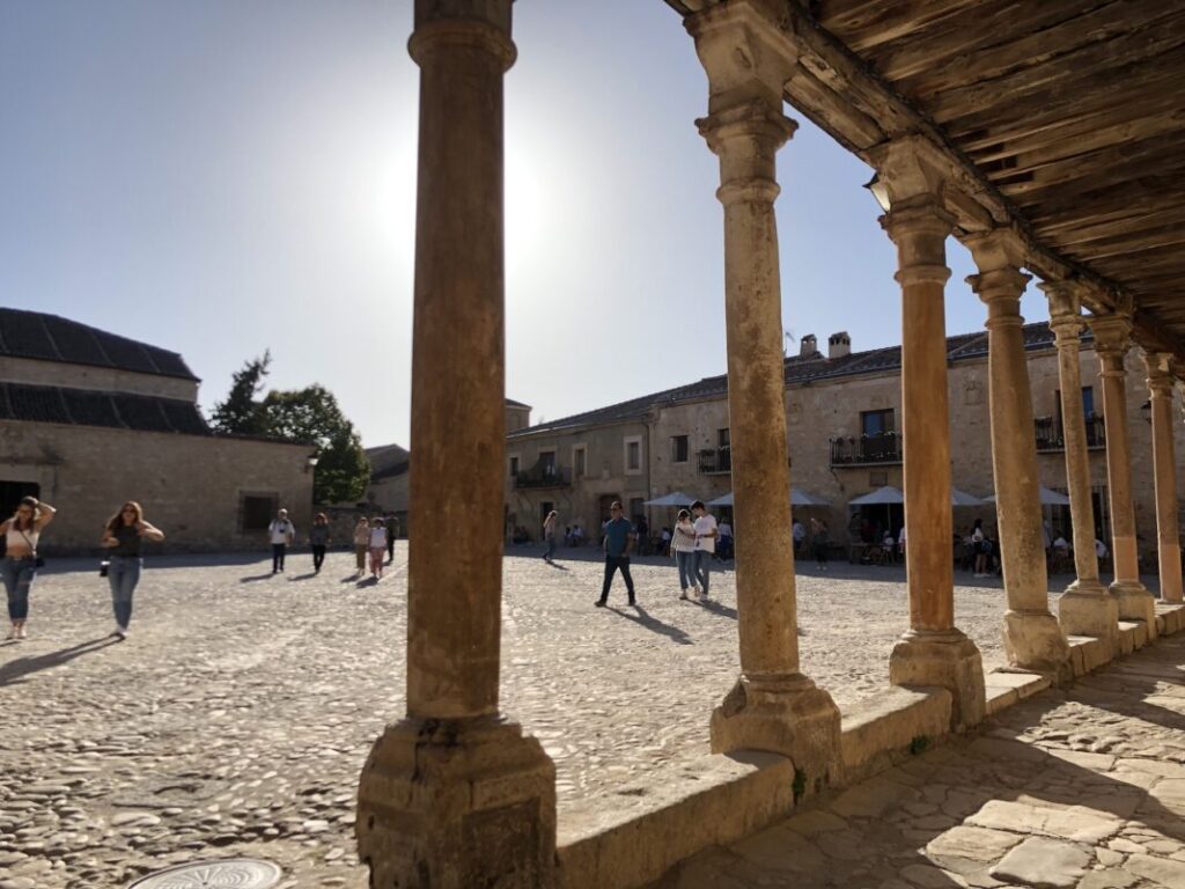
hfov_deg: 63.4
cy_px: 444
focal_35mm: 28
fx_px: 959
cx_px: 592
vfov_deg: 49.7
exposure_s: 1/1799
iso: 20
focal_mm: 4
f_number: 1.8
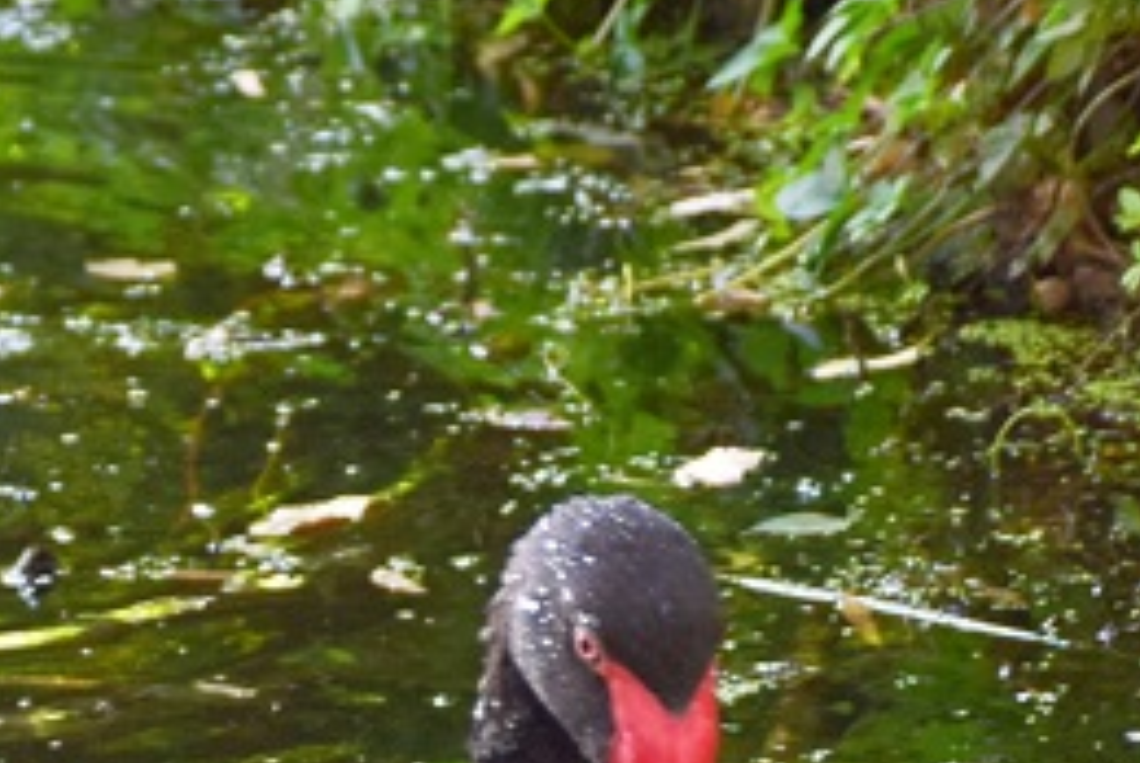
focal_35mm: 461
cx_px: 31
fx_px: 14614
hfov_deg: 4.5
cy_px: 1245
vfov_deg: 3.0
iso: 200
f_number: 5.6
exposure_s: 1/100
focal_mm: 80
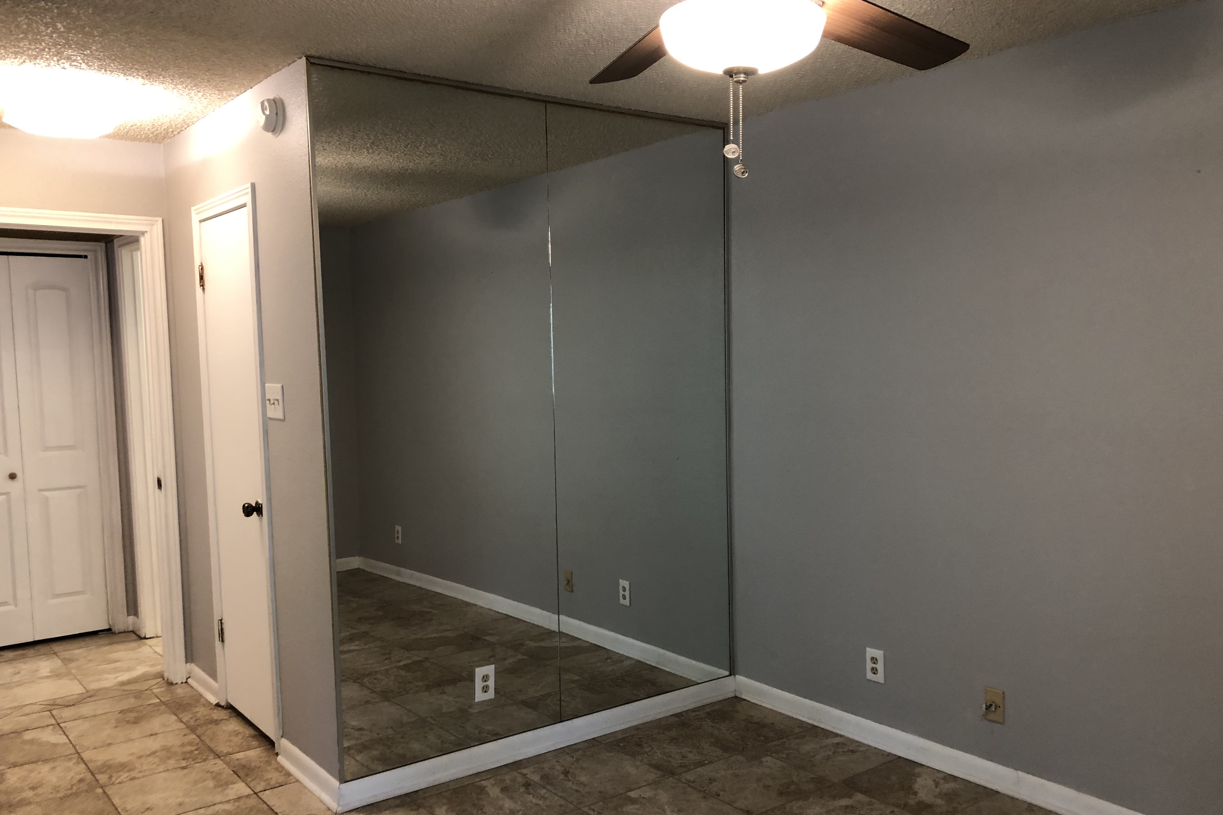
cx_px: 613
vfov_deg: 43.5
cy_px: 450
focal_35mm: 30
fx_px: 1019
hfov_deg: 61.9
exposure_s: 1/15
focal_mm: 3.99
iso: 40
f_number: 1.8
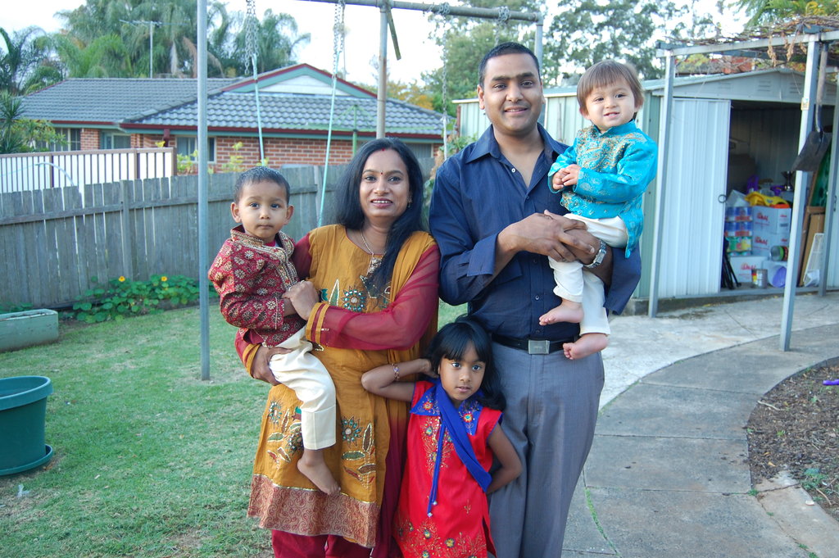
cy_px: 279
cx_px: 420
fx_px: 908
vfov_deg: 34.2
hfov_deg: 49.6
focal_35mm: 39
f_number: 4.5
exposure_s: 1/80
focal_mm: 26
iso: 400
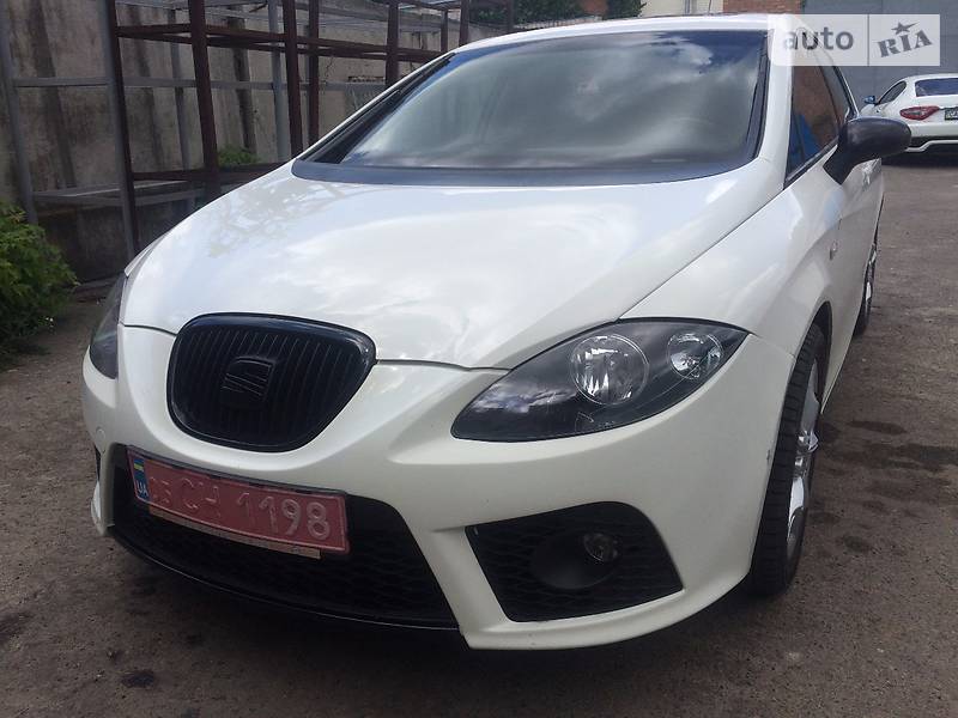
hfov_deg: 61.7
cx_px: 479
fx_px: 803
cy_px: 359
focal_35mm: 29
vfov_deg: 48.2
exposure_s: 1/1953
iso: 32
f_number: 2.2
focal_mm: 4.2
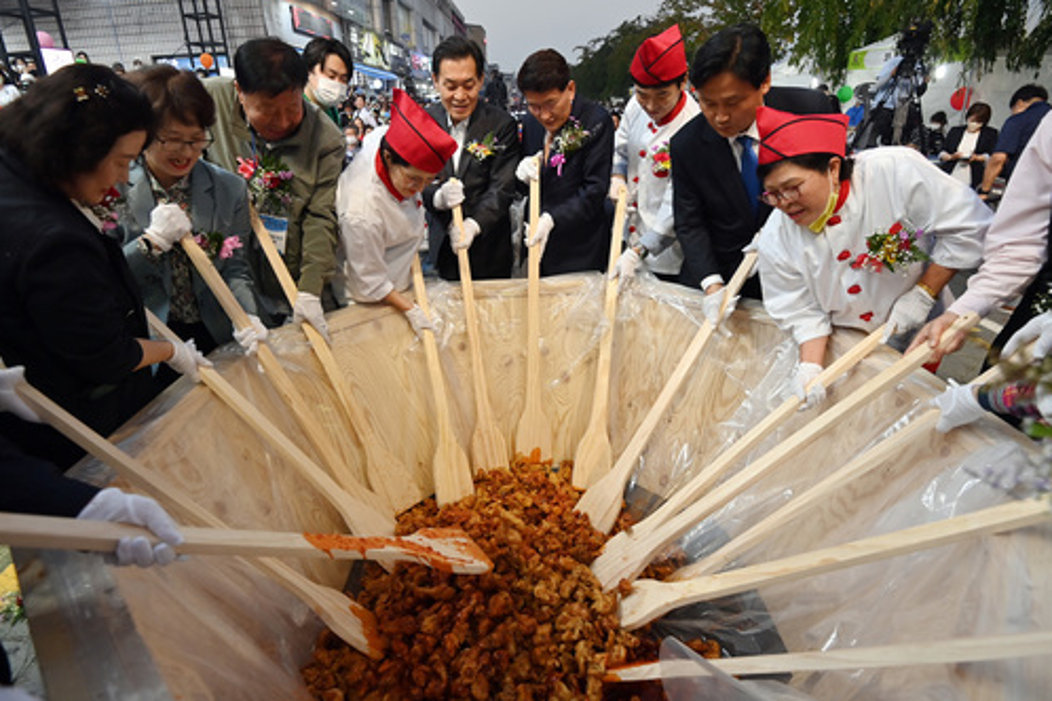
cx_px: 526
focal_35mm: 18
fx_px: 526
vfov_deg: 67.4
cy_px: 349
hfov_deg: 90.0
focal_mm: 16
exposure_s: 1/160
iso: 1000
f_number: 4
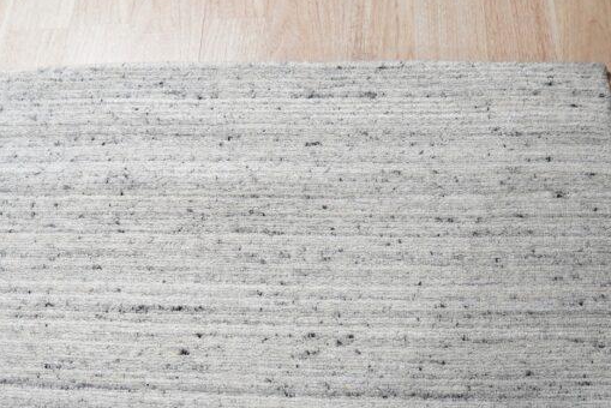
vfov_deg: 25.5
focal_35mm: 53
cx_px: 339
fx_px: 900
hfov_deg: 37.5
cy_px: 187
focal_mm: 30
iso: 500
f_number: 5
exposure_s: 1/160
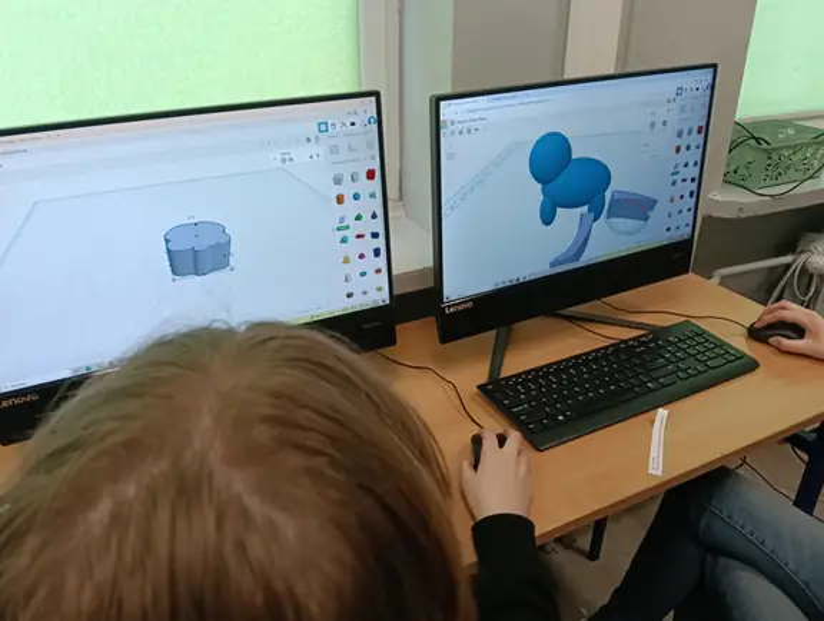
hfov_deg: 65.2
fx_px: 644
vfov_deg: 51.5
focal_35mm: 27
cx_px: 412
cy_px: 310
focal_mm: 3.98
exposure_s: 1/33.3
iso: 100
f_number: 1.8
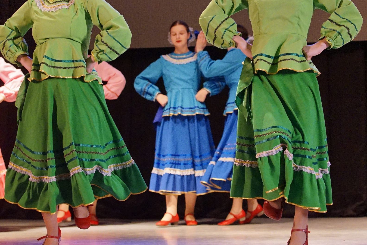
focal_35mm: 113
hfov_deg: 18.1
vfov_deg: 12.1
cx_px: 189
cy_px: 80
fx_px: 1152
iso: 3200
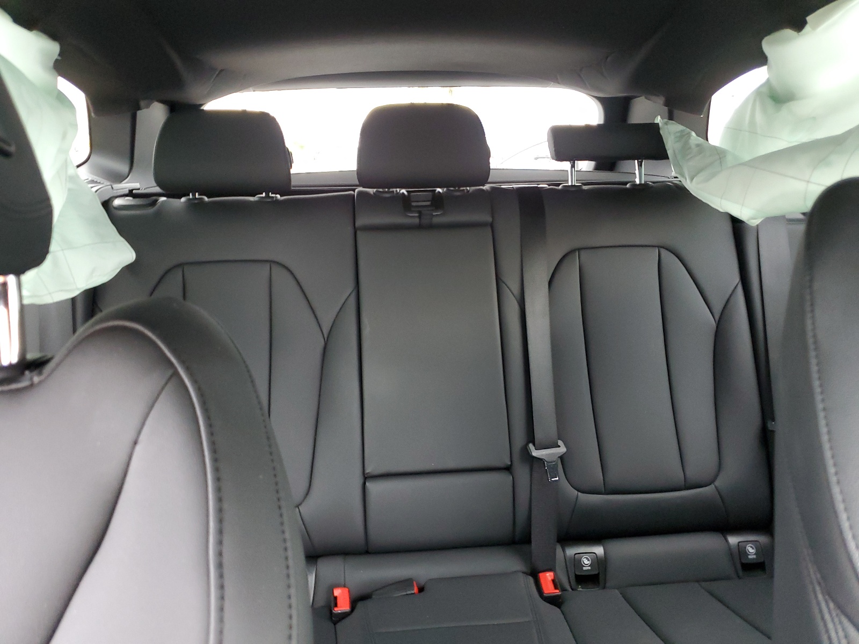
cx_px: 430
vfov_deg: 53.1
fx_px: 645
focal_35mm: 26
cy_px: 322
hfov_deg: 67.3
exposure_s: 1/60.2
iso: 247
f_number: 1.5
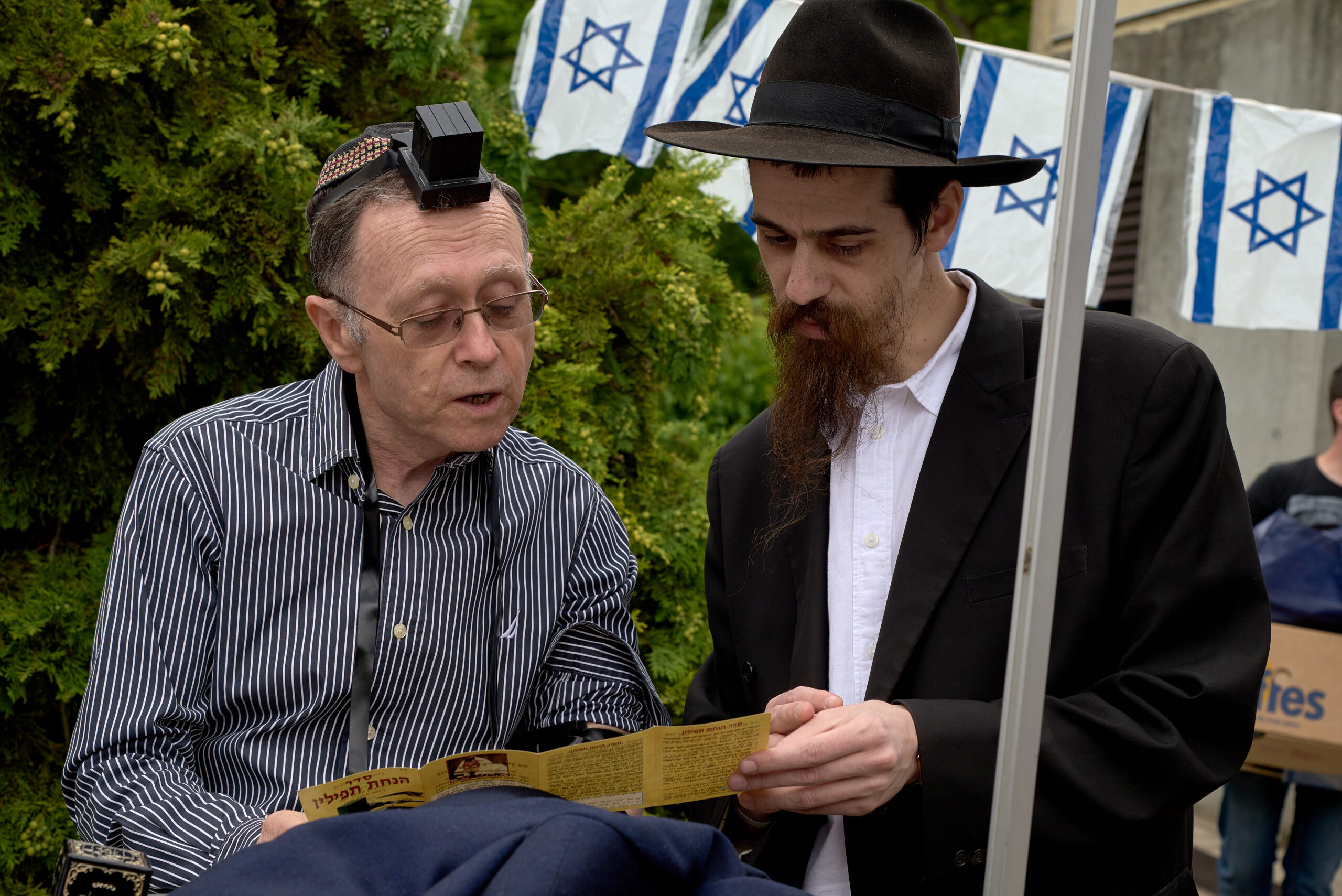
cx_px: 671
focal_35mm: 62
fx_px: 2312
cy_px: 448
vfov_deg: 21.9
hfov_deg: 32.4
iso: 200
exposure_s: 1/200
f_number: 8
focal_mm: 62
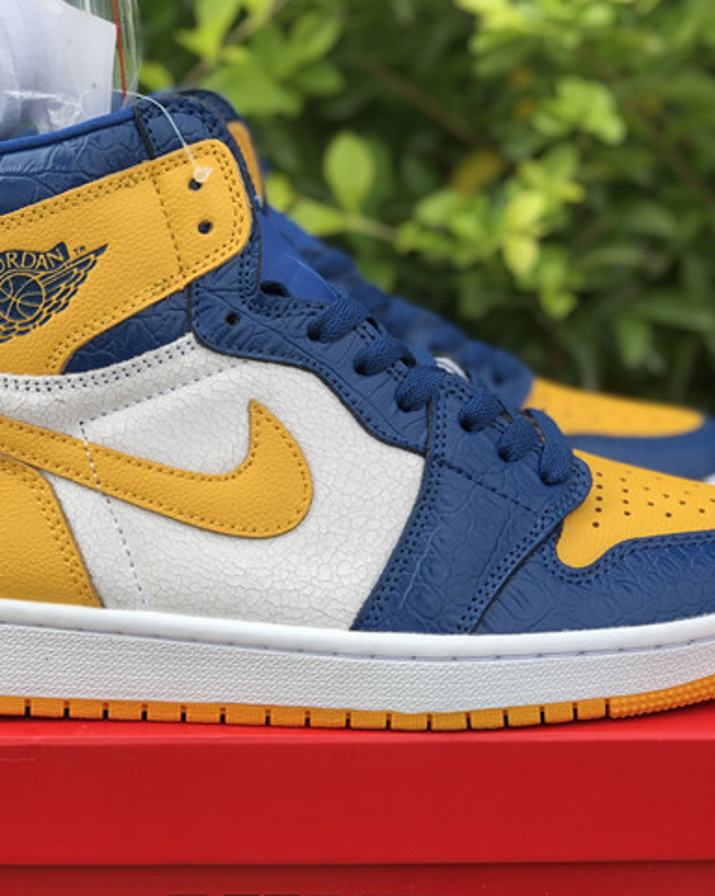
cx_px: 295
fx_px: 2065
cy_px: 471
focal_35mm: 78
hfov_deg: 19.6
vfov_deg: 24.5
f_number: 2.4
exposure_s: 1/152
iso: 16
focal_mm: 6
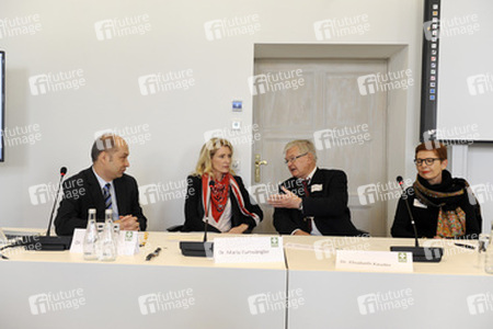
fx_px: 438
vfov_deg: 41.1
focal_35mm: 32
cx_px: 246
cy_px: 164
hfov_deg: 58.7
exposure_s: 1/125
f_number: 4
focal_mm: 32
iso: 800
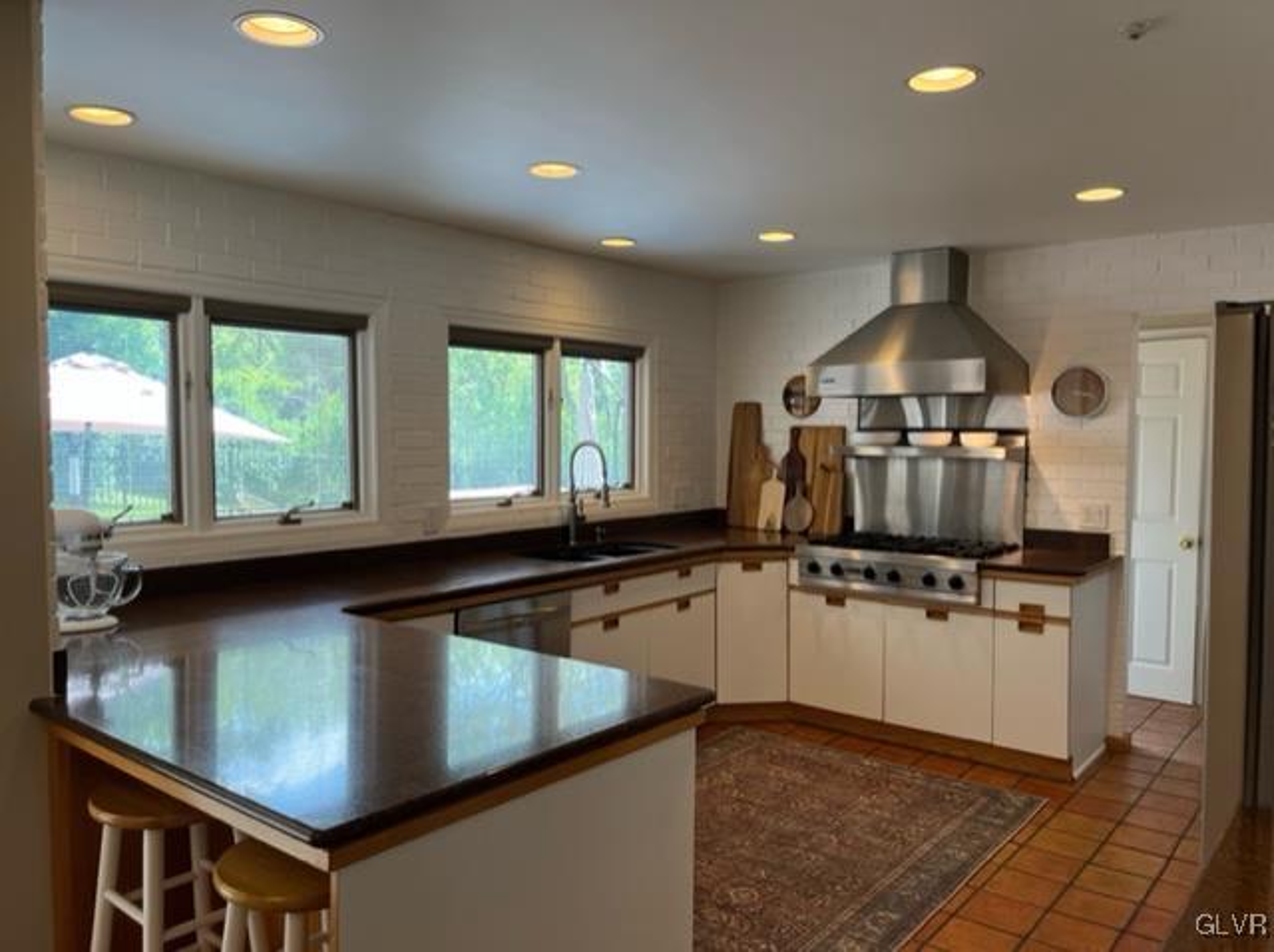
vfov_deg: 52.9
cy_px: 476
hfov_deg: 67.4
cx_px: 637
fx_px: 955
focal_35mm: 26
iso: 64
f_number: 1.6
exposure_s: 1/120
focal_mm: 5.1
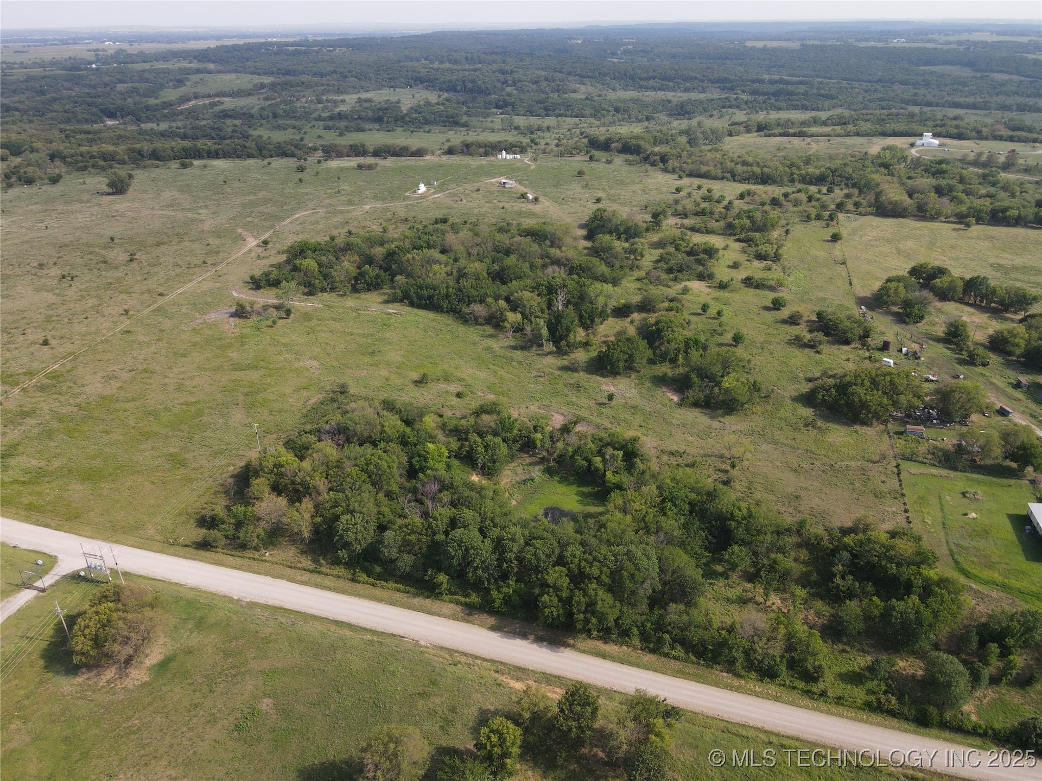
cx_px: 521
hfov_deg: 71.6
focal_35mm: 24
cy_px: 390
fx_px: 722
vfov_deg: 56.8
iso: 100
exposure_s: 1/320
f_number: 2.8
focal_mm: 4.5
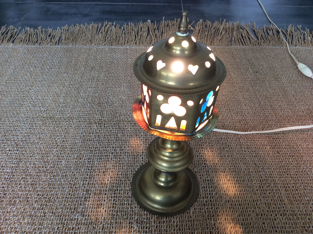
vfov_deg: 44.1
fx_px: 289
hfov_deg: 56.9
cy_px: 117
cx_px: 156
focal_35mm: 32
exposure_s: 1/25
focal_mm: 3.3
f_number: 2.4
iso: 32
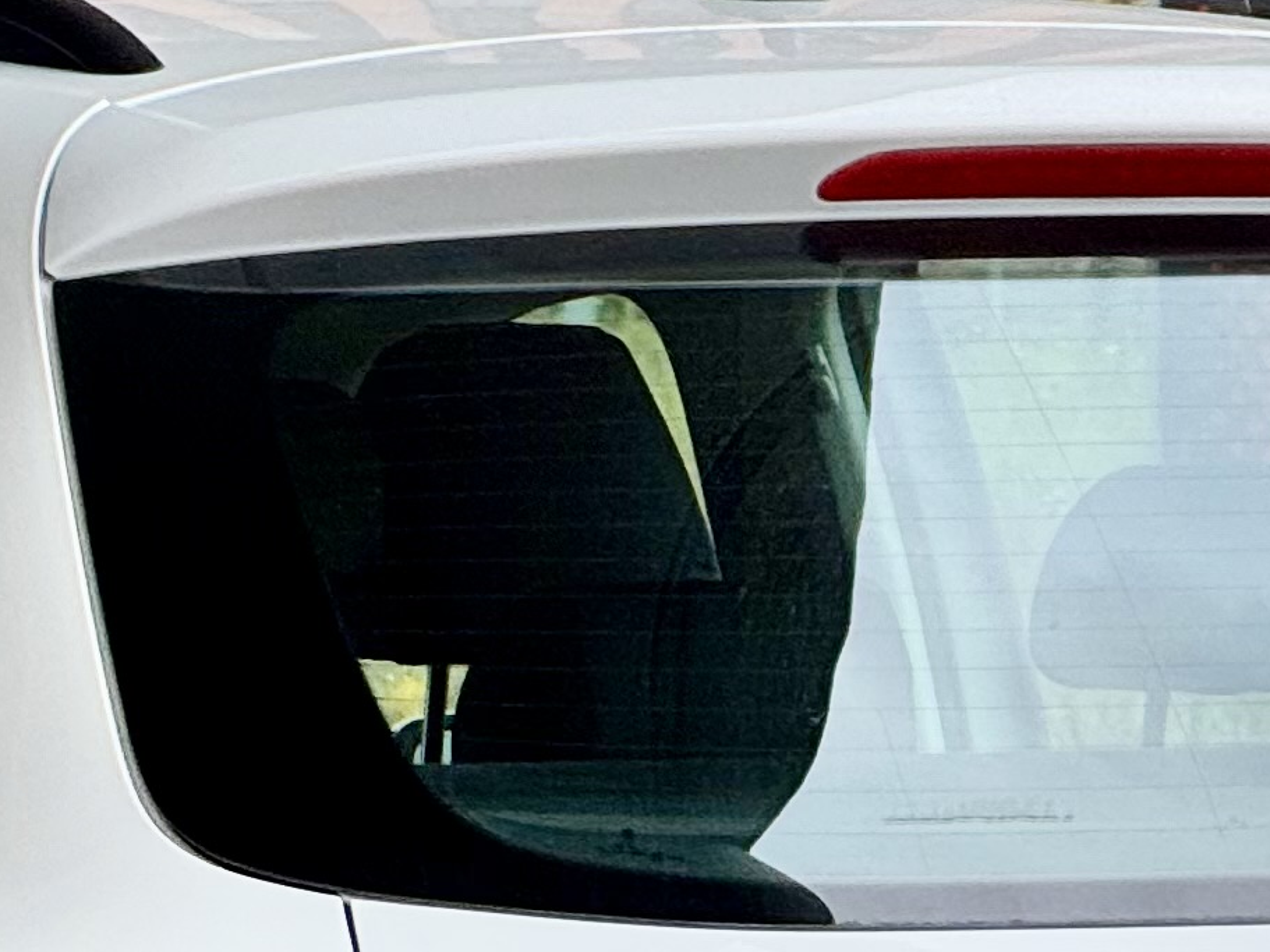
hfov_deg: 3.7
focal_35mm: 531
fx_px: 19479
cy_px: 1409
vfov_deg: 2.8
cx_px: -17
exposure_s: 1/99
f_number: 2.8
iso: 80
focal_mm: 15.66
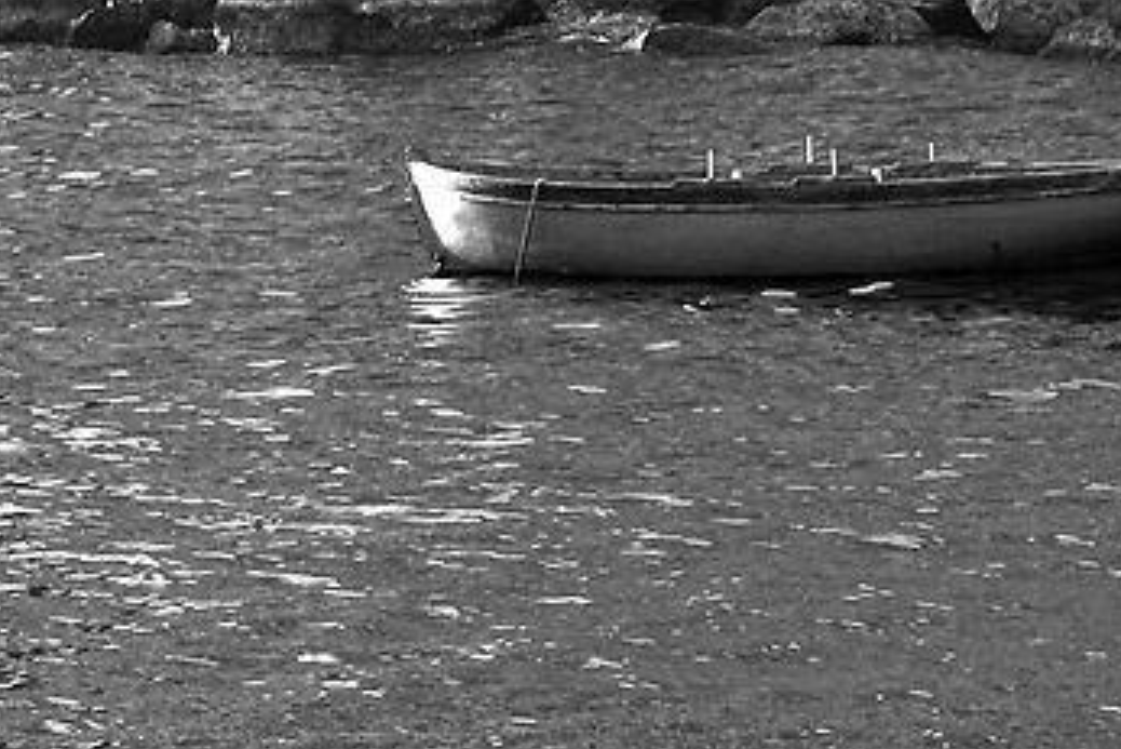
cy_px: 1731
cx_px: -1325
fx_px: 16198
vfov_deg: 2.6
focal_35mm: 520
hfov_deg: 3.9
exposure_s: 1/320
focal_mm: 50
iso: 200
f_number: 5.6
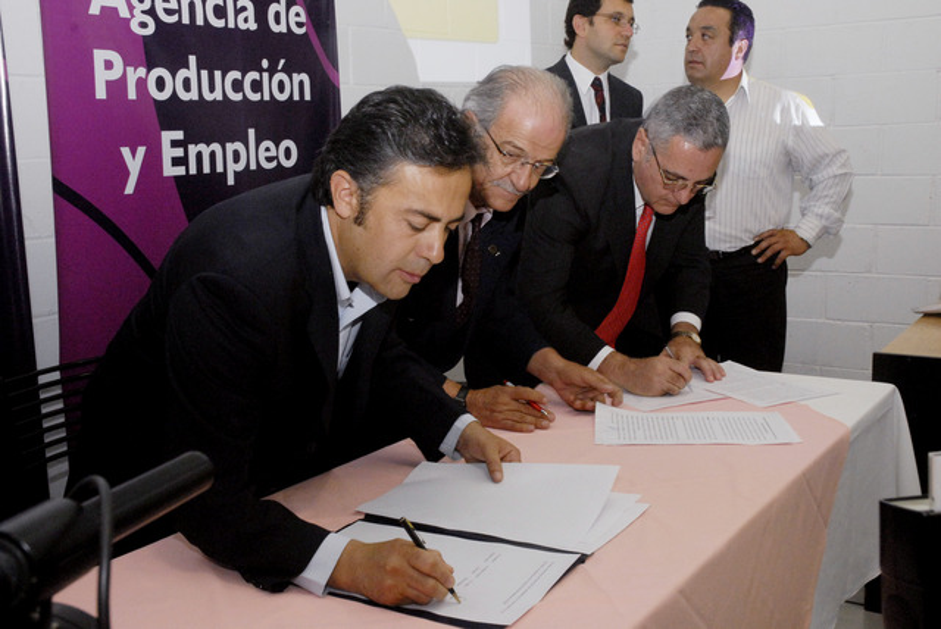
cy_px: 314
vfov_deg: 30.9
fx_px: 1138
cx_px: 470
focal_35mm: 44
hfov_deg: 44.9
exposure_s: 1/60
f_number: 11
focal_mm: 29
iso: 800
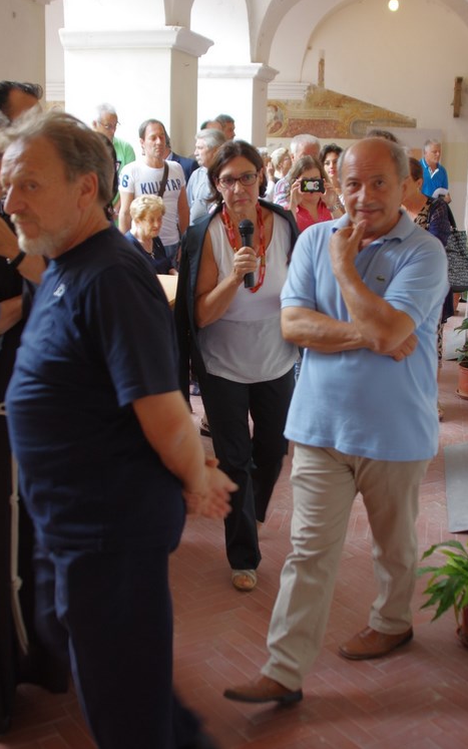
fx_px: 877
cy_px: 374
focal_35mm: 43
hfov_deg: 29.9
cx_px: 240
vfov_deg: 46.2
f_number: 3.5
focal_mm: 28
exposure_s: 1/60
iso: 400
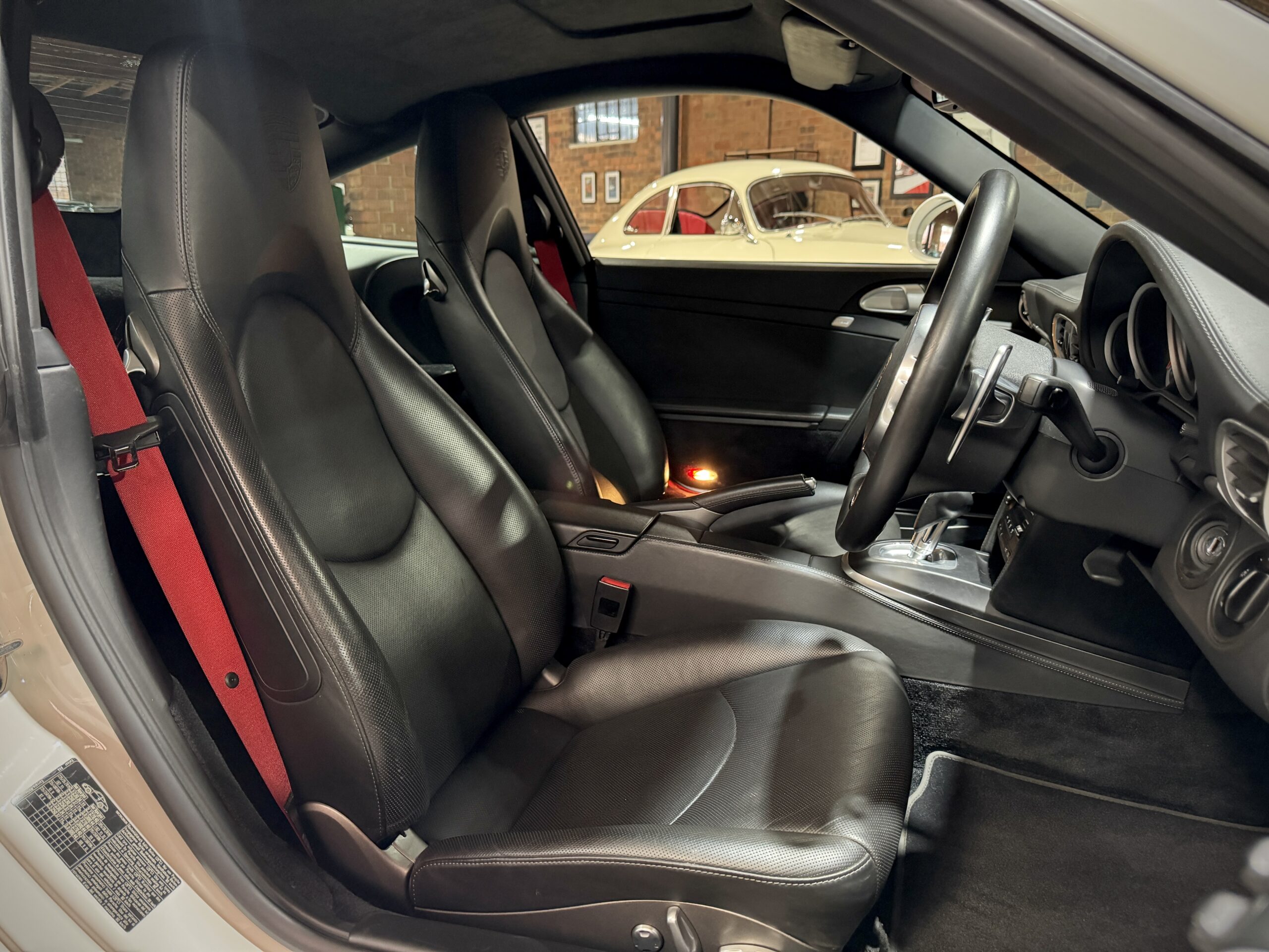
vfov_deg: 56.8
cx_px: 634
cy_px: 476
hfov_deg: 71.6
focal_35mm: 24
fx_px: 880
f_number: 1.78
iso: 1000
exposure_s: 1/33
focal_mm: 6.76
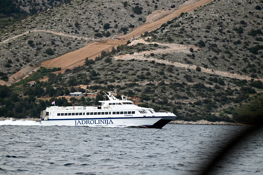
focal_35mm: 210
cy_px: 88
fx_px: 1535
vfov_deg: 6.5
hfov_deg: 9.8
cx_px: 132
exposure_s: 1/1000
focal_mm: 210
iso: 280
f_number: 5.3
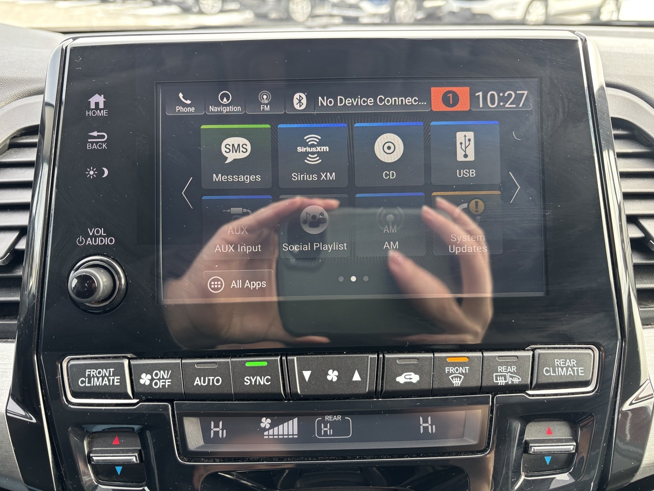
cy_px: 246
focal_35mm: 26
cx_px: 327
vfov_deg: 53.1
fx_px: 491
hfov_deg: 67.3
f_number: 1.6
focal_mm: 5.96
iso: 64
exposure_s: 1/100
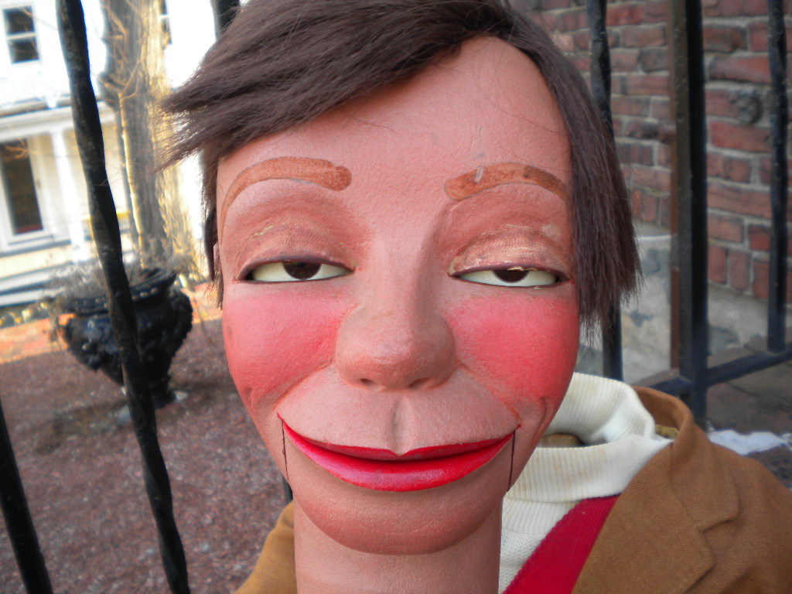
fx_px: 801
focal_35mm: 35
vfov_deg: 40.7
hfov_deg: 52.6
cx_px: 396
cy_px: 297
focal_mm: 6.3
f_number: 3.1
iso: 83
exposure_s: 1/56.1
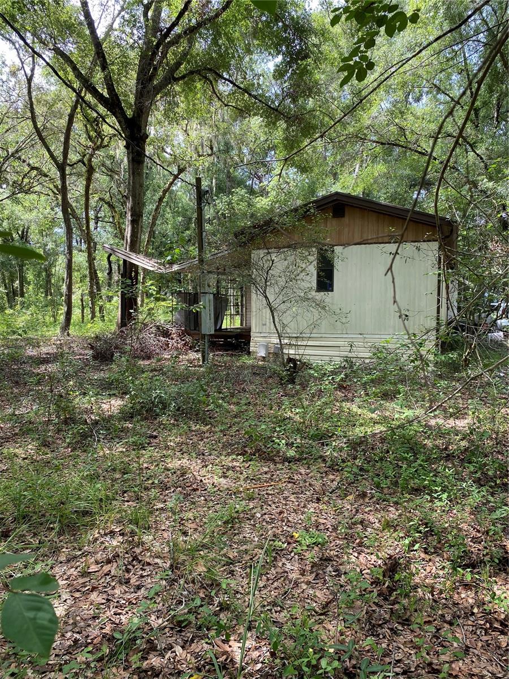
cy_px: 340
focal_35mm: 26
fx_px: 510
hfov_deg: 53.1
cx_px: 254
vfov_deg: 67.3
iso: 32
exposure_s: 1/180
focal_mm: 4.25
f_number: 1.8
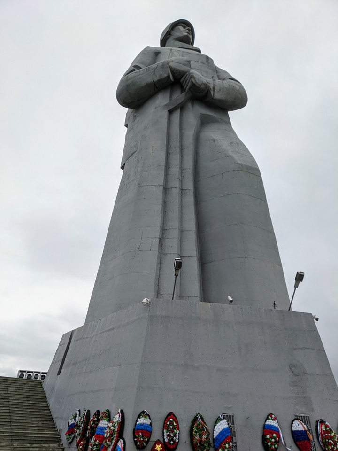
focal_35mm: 27
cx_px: 169
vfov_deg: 65.3
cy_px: 226
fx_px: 352
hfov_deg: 51.4
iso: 93
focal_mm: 4.38
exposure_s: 1/3356
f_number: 1.73
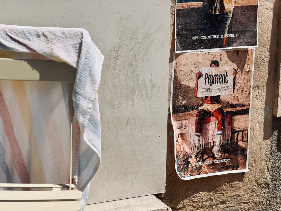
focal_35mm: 120
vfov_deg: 12.3
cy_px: 106
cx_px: 140
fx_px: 974
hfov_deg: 16.4
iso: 64
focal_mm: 15.66
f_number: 2.8
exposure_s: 1/1866
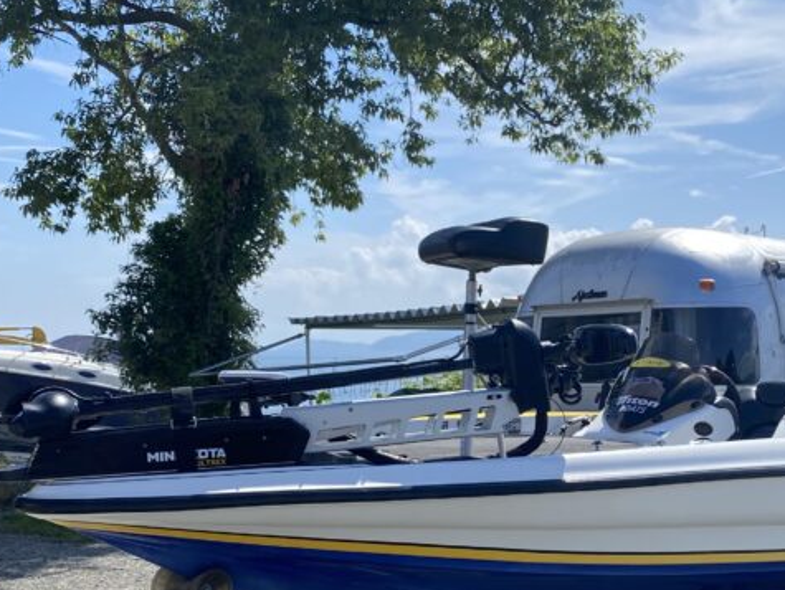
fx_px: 1271
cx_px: 583
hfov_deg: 33.7
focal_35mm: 56
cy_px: 390
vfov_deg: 26.0
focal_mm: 4.25
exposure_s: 1/1346
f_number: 1.8
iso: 32
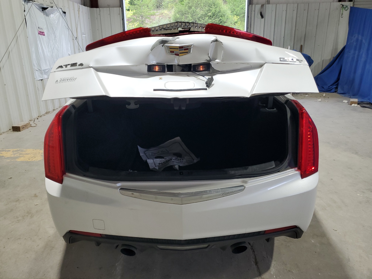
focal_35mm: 26
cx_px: 186
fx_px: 279
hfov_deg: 67.3
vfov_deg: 53.1
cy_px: 140
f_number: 1.5
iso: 57
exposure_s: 1/60.2
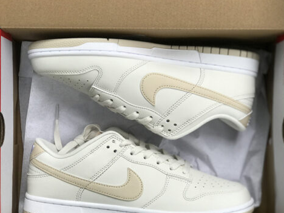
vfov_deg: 20.1
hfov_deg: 26.7
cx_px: 144
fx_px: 599
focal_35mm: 73
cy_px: 129
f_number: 2.8
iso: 64
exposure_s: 1/50
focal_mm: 6.6
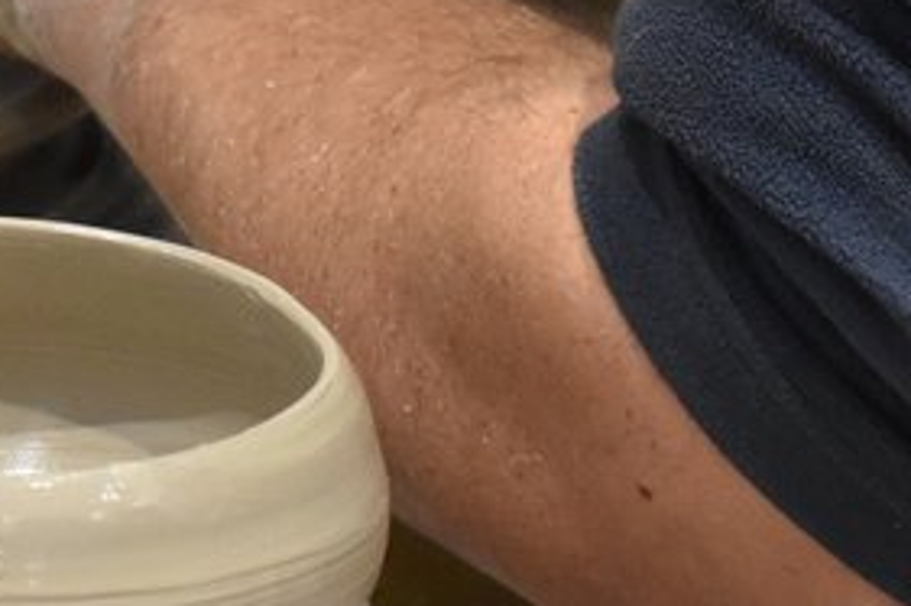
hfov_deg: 6.8
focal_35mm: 301
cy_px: -207
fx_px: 7608
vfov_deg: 4.5
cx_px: -178
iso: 4000
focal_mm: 55
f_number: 6.3
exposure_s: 1/60
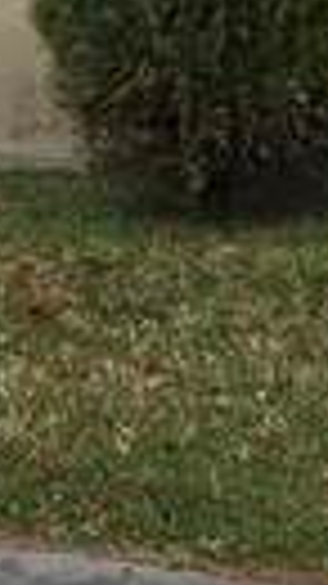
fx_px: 3824
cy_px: -292
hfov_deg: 4.7
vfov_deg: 8.5
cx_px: -611
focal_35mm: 247
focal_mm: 6.3
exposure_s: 1/437
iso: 12
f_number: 1.7
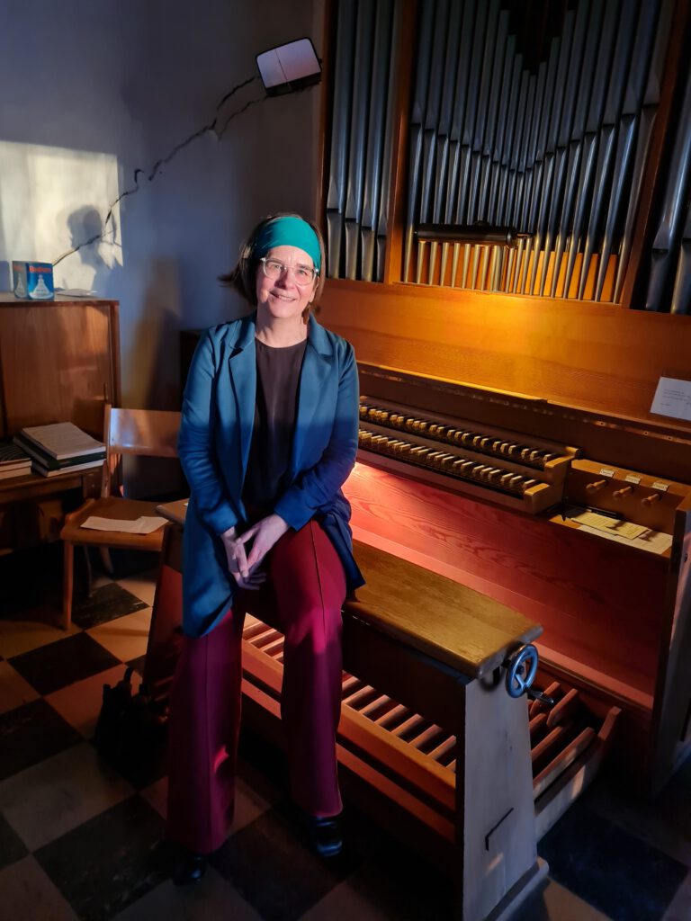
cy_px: 460
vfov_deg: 67.3
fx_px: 692
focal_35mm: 26
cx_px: 346
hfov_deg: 53.1
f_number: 1.8
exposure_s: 1/50
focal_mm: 5.4
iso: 400
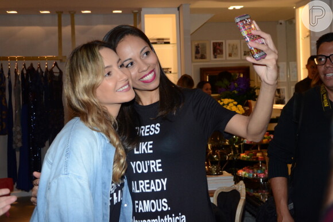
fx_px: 444
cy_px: 111
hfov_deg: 41.1
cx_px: 166
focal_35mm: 48
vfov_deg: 28.1
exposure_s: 1/250
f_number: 5
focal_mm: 32
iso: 1000
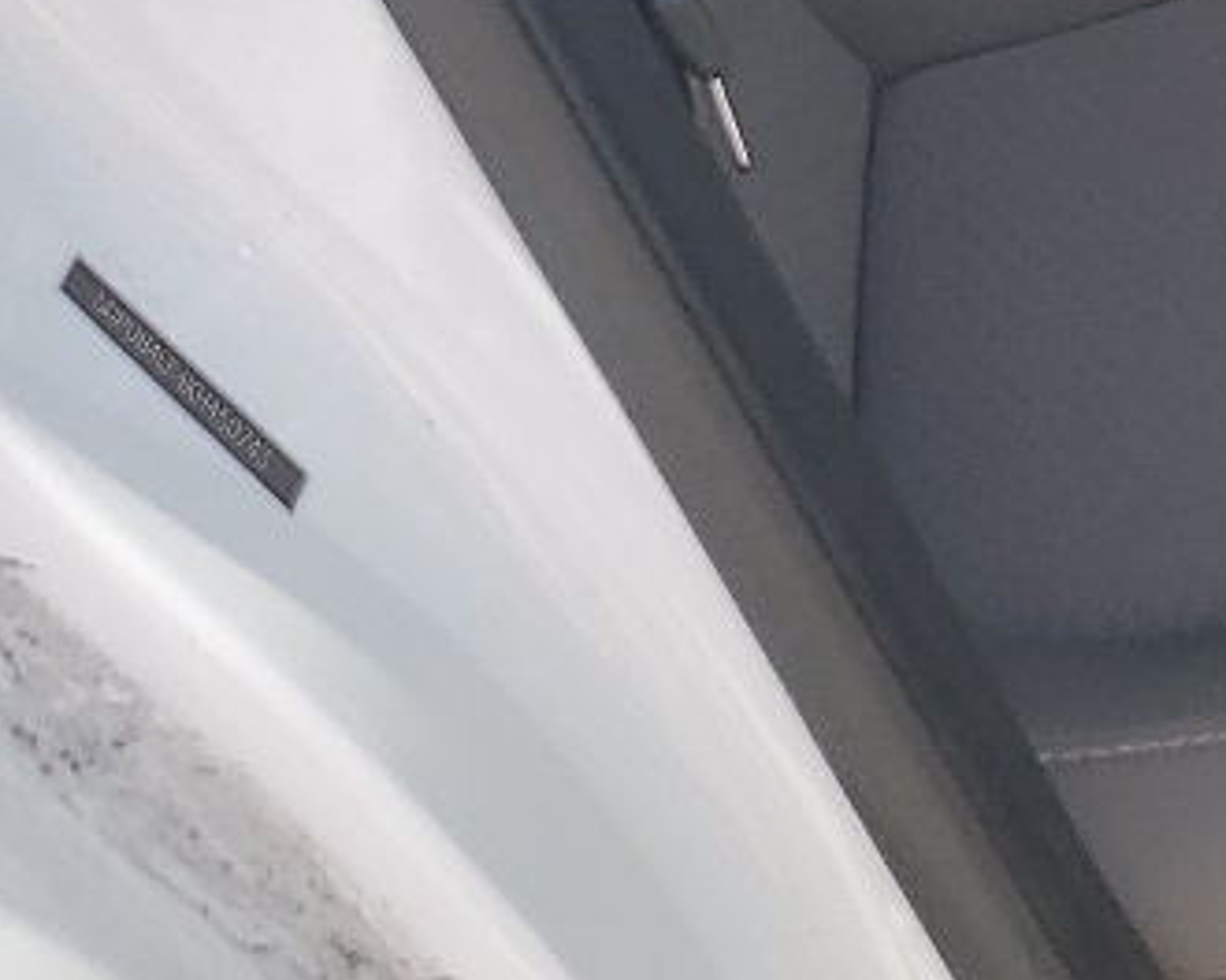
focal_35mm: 123
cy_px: -976
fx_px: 4463
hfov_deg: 15.0
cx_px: 1546
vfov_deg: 11.3
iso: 50
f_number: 1.5
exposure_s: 1/909
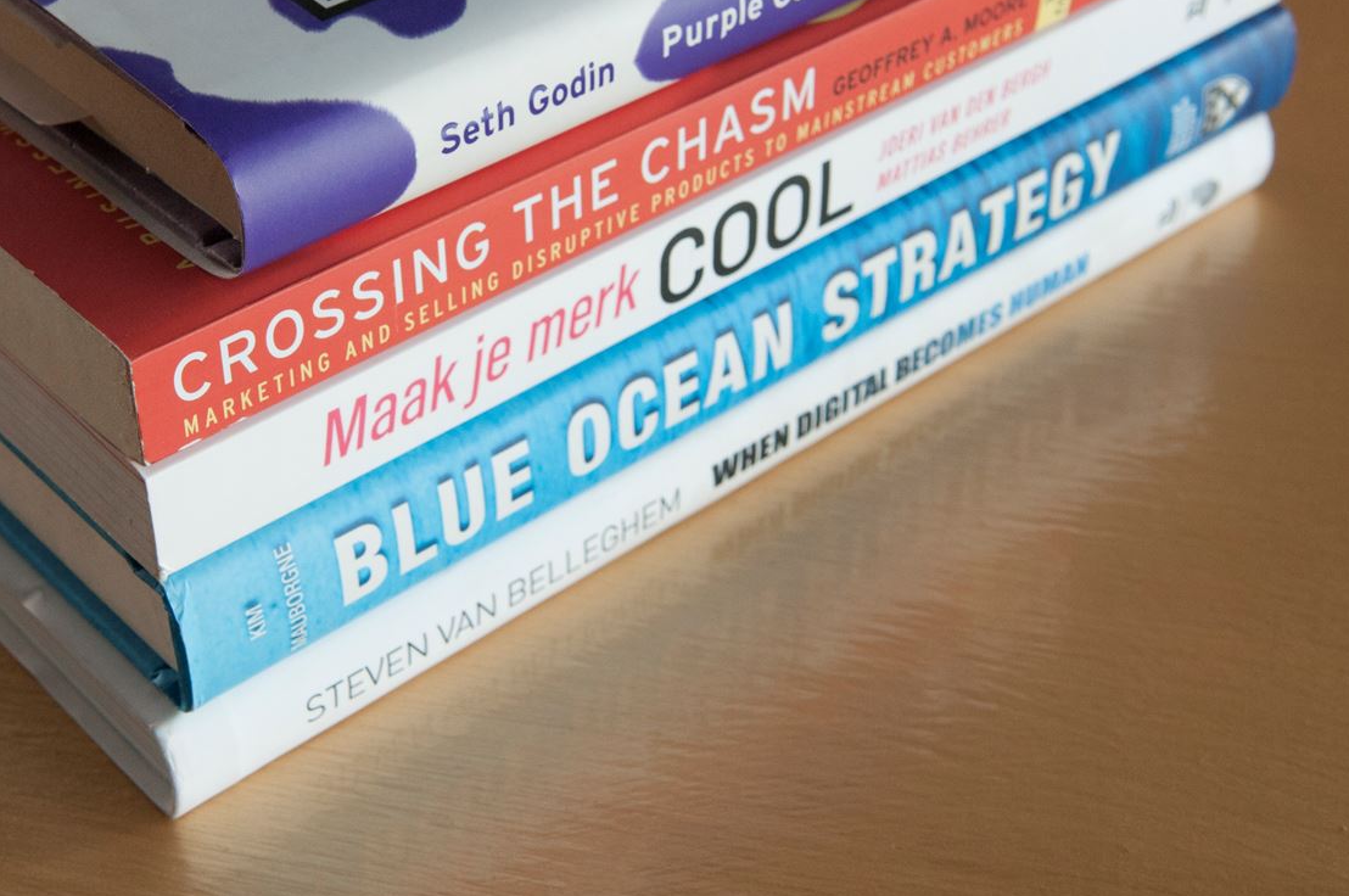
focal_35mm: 65
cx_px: 525
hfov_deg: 30.9
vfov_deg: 20.8
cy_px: 272
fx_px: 2433
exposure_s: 1/60
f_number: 8
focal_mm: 30
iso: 500
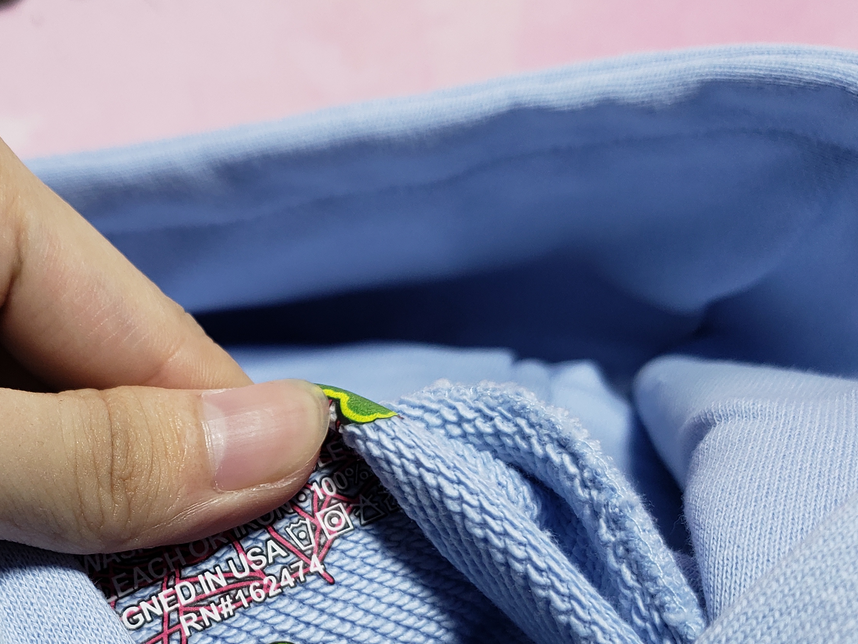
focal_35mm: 47
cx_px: 195
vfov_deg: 29.8
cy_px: 562
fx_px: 1165
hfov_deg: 39.1
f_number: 1.5
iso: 50
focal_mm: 4.3
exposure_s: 1/430
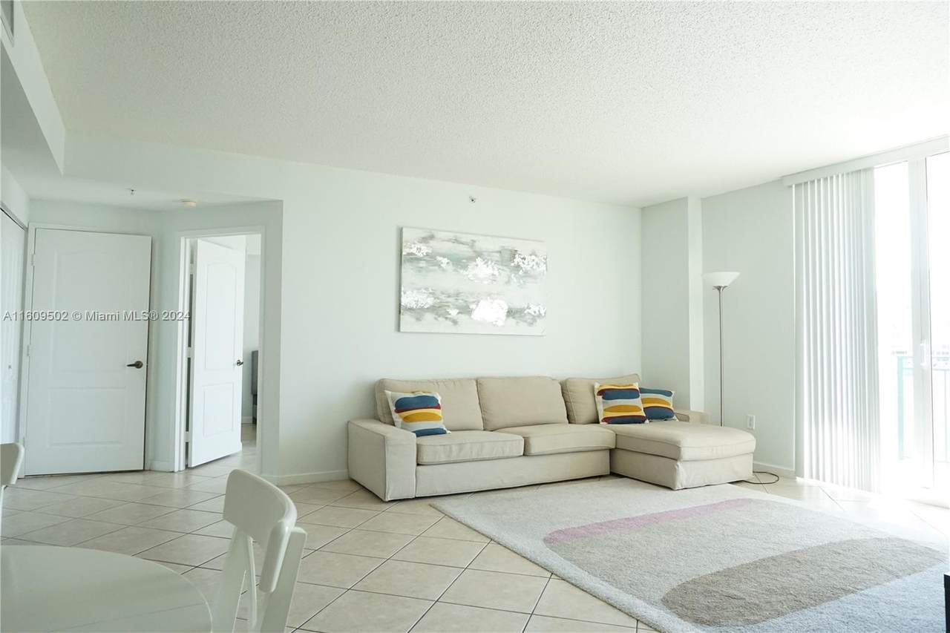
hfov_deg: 73.8
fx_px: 633
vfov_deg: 53.1
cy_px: 316
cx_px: 475
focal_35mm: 24
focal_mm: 16
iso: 2000
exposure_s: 1/160
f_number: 7.1
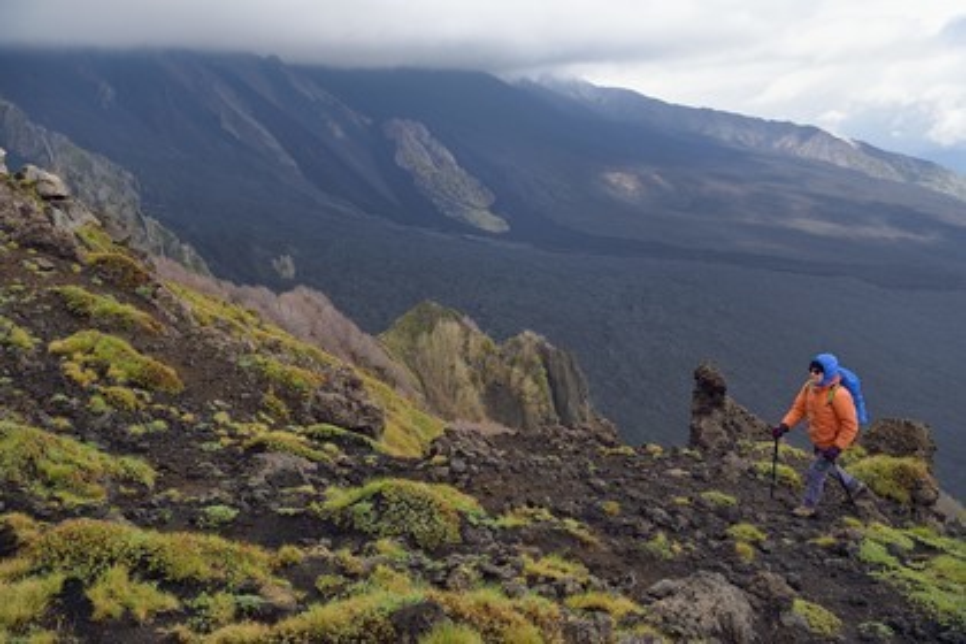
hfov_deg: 73.7
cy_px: 322
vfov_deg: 53.1
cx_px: 483
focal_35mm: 24
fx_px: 644
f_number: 10
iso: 200
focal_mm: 24
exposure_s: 1/250
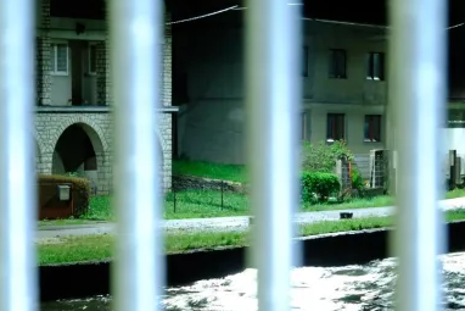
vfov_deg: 8.3
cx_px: 246
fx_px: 2132
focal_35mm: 165
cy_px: 263
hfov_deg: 12.4
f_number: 2.8
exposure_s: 1/5
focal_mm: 55
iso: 6400
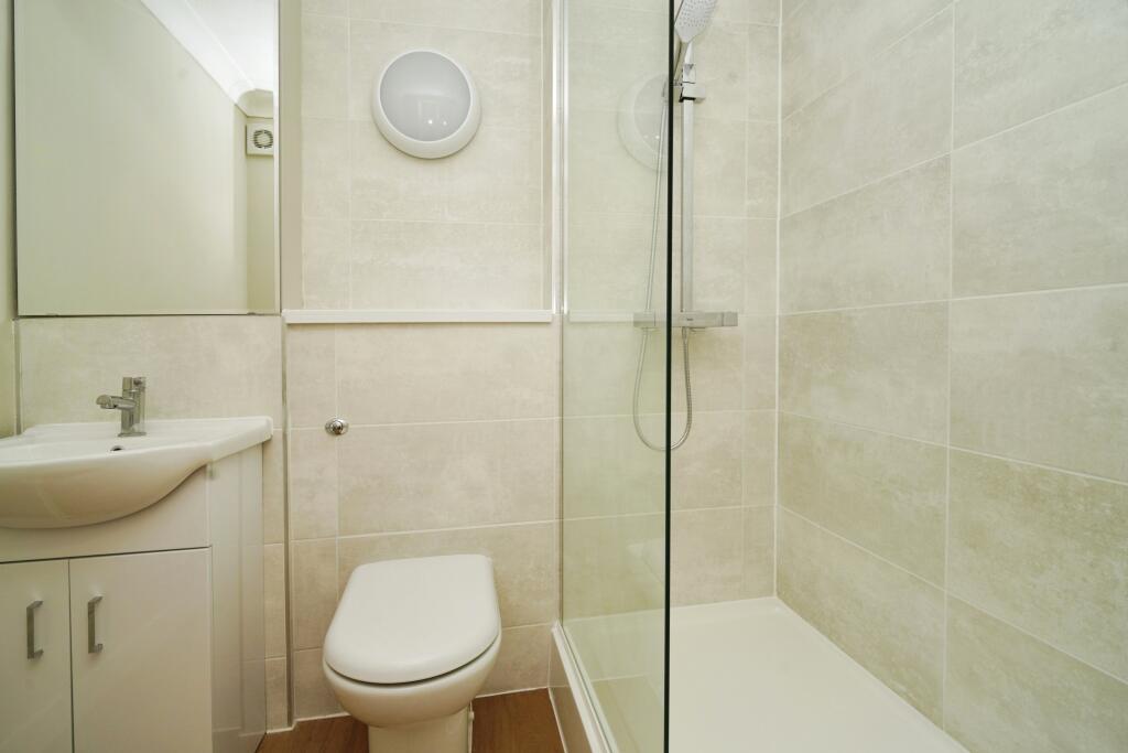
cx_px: 564
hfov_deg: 96.7
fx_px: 501
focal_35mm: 16
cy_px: 376
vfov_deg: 73.8
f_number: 7.1
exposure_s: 1/20
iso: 200
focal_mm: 16
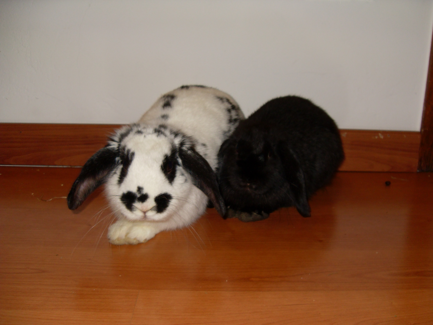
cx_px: 216
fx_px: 463
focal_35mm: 37
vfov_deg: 38.7
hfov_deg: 50.1
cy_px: 162
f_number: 2.8
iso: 100
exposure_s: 1/45
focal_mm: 6.3
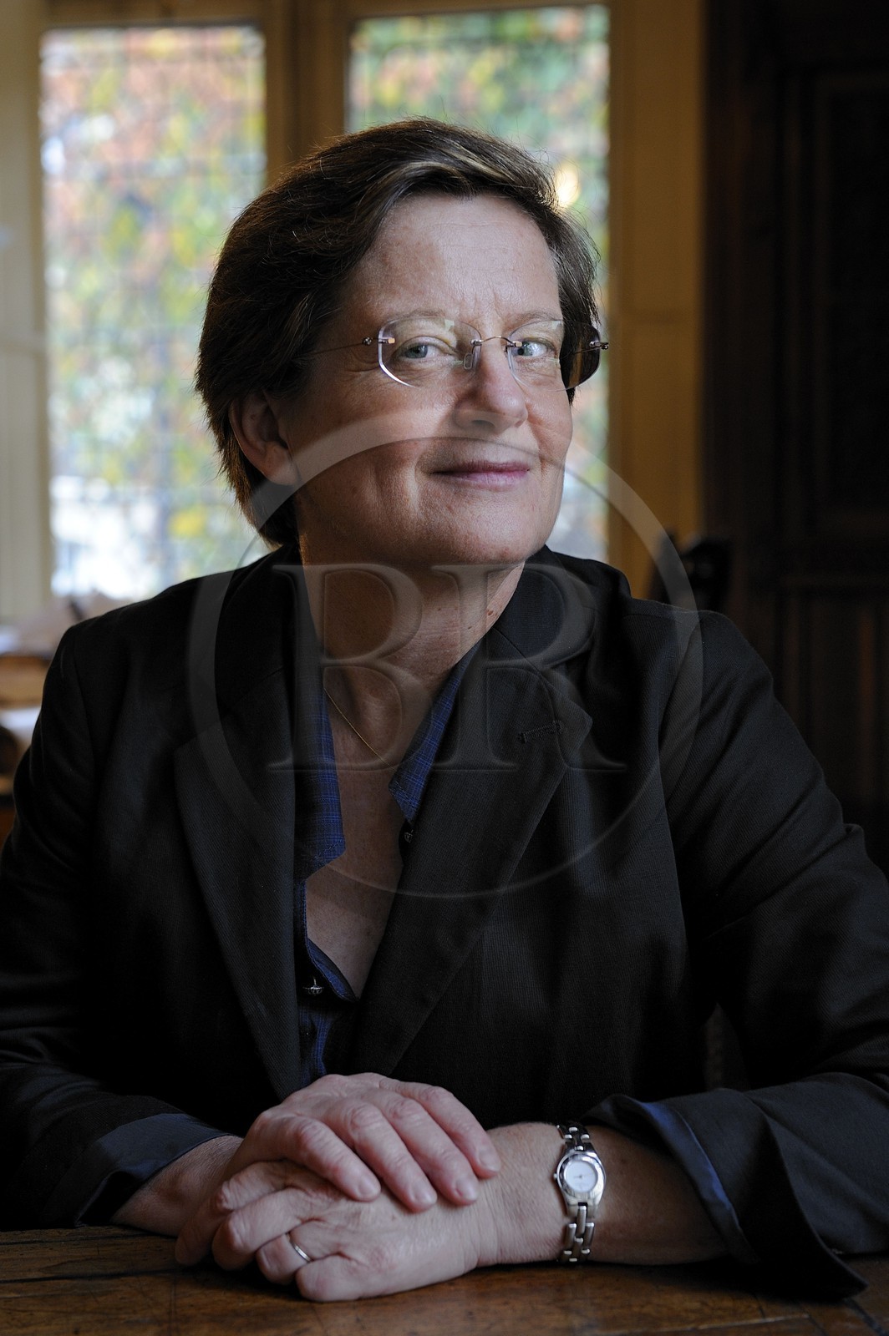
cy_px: 668
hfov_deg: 24.2
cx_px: 444
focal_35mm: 56
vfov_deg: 35.7
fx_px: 2078
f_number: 5
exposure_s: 1/80
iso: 800
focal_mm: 56
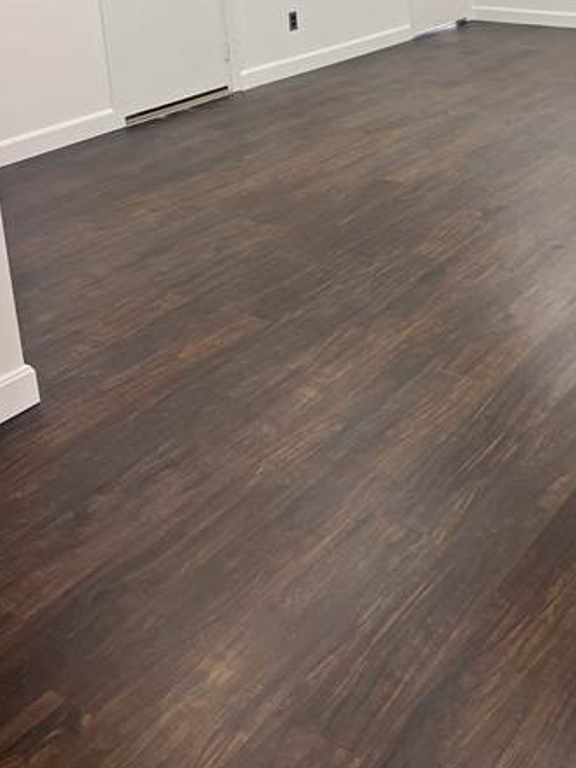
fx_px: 998
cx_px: 458
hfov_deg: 31.4
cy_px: 114
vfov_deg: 39.7
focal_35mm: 45
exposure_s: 1/120
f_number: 1.5
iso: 64
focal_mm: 5.7
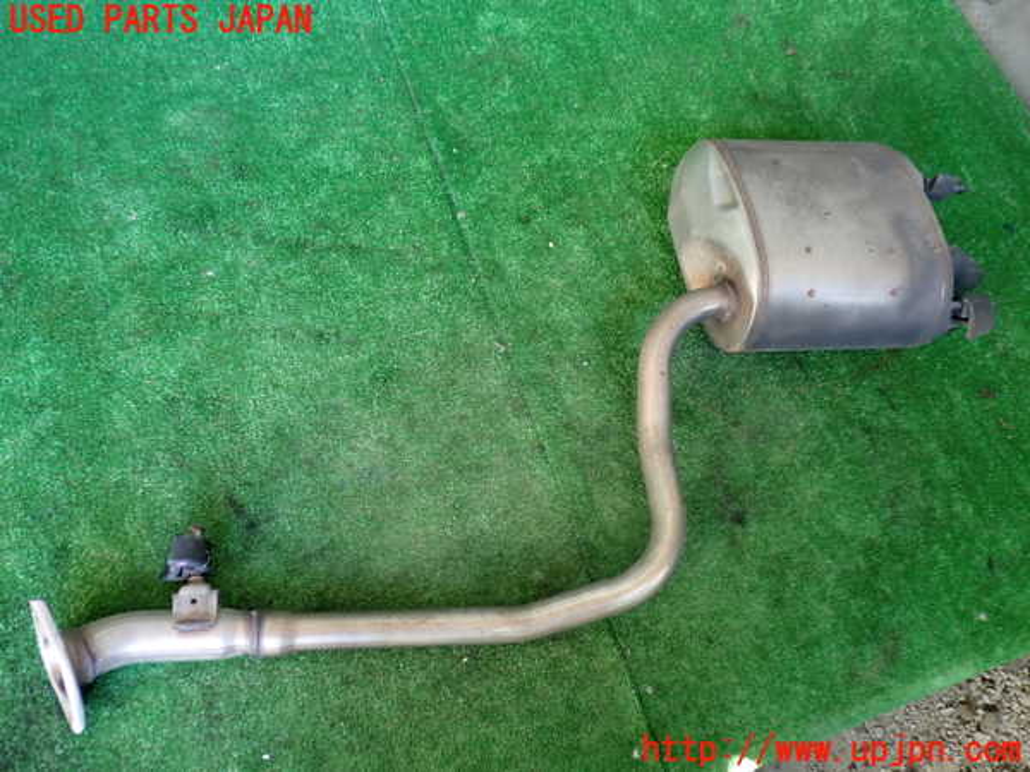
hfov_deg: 60.0
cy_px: 386
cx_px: 515
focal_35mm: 30
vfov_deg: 46.8
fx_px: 893
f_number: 2.3
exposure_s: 1/40
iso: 200
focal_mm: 5.4
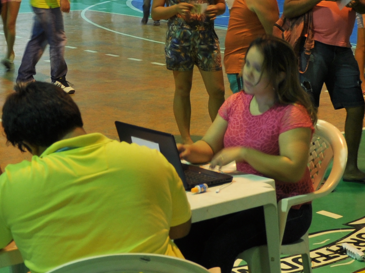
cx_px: 277
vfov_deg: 14.3
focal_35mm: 104
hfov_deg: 18.8
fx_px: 1093
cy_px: 112
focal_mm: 21
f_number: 3.8
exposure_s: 1/13
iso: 200
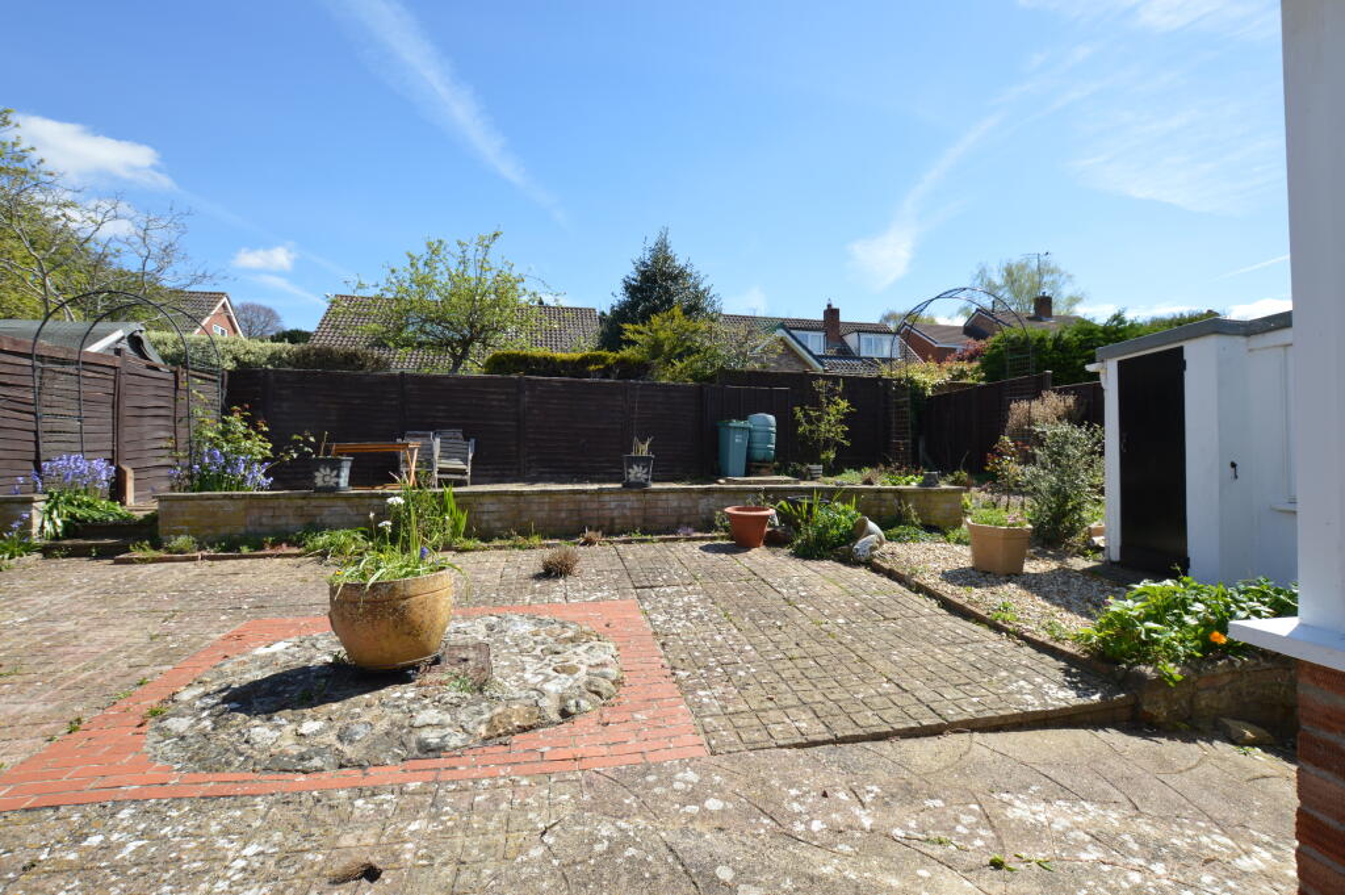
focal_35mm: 15
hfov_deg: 100.4
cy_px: 448
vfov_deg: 77.2
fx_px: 560
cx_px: 672
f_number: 8
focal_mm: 10
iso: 100
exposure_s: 1/200
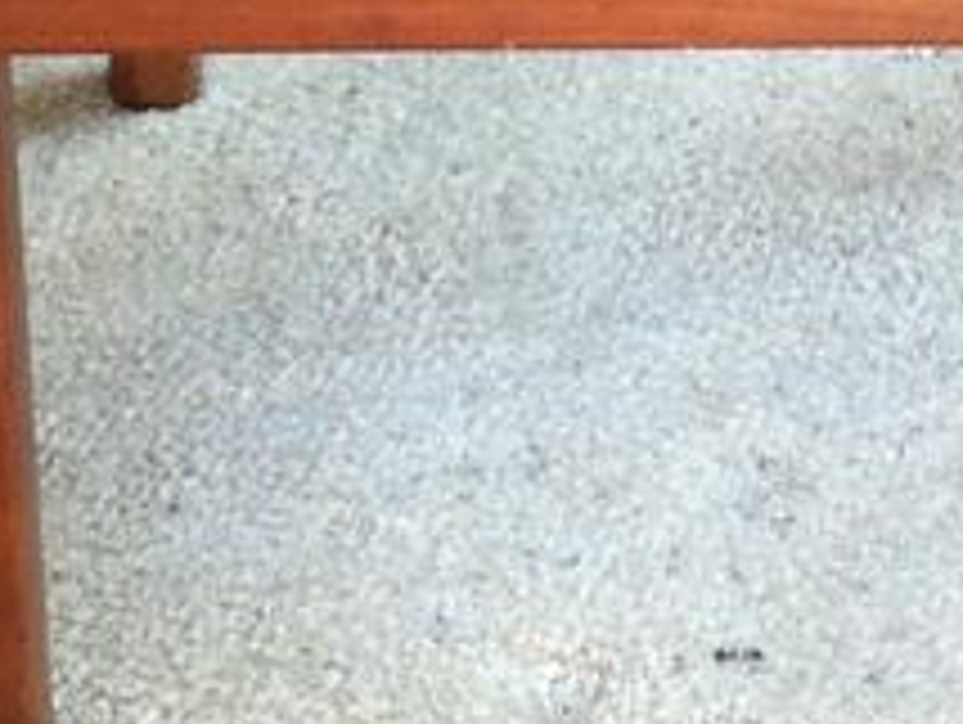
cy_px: -465
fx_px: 3509
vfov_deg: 11.2
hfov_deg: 15.5
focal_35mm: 126
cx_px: 770
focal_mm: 4.12
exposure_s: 1/30
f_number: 2.2
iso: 125
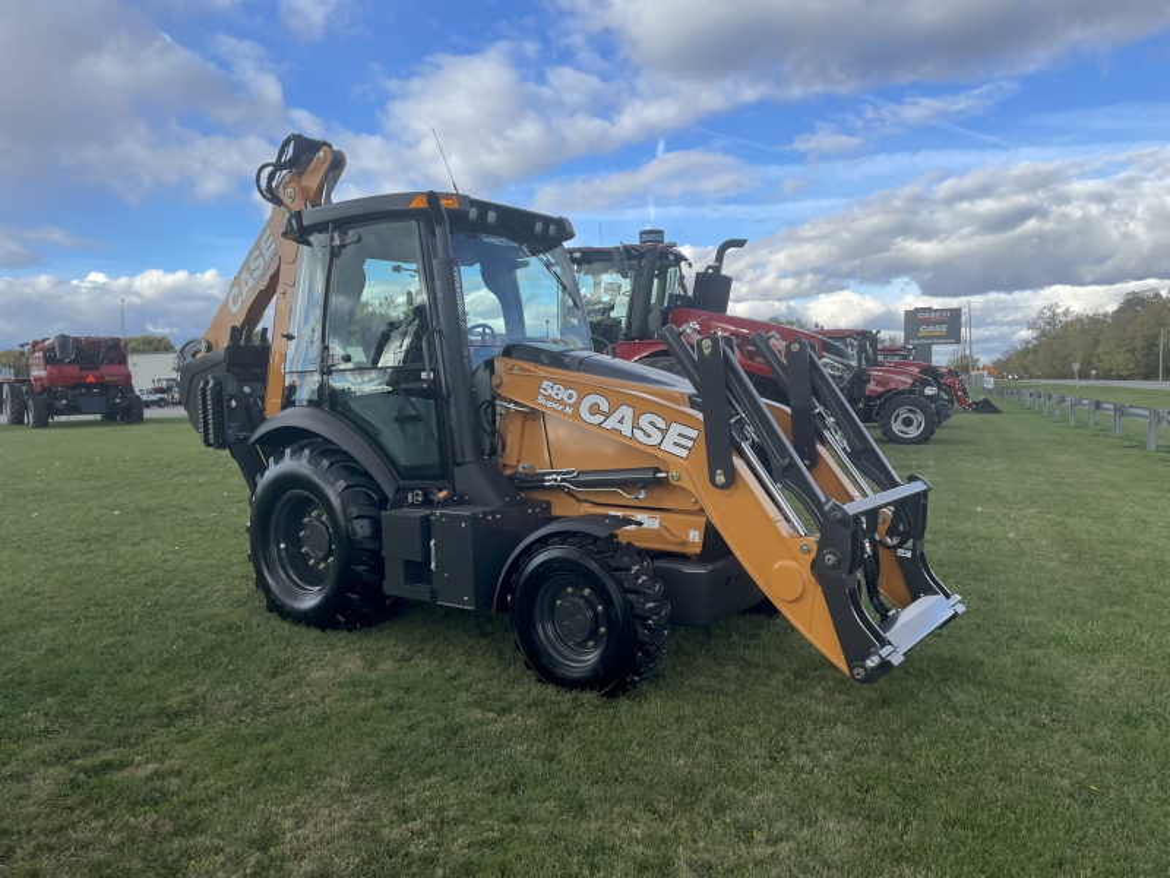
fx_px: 879
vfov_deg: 53.1
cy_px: 439
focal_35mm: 26
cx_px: 585
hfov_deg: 67.3
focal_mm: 4.2
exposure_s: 1/1595
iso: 32
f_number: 1.6
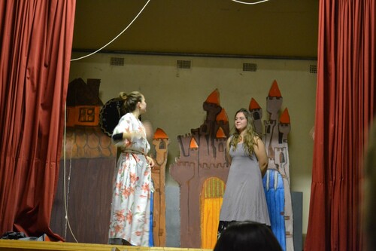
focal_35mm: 82
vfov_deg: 16.5
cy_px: 126
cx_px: 188
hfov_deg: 24.6
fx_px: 861
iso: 2200
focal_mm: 55
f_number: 5.6
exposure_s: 1/15
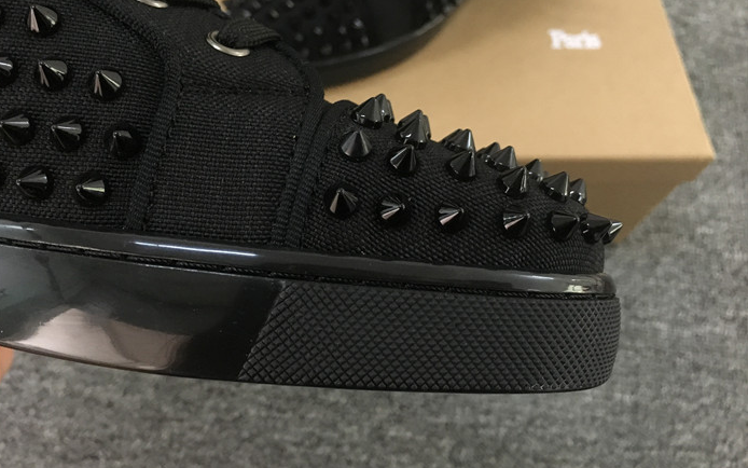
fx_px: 632
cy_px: 221
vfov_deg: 40.6
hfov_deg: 61.2
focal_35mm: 31
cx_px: 372
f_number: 2.2
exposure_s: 1/17
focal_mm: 4.15
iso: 200
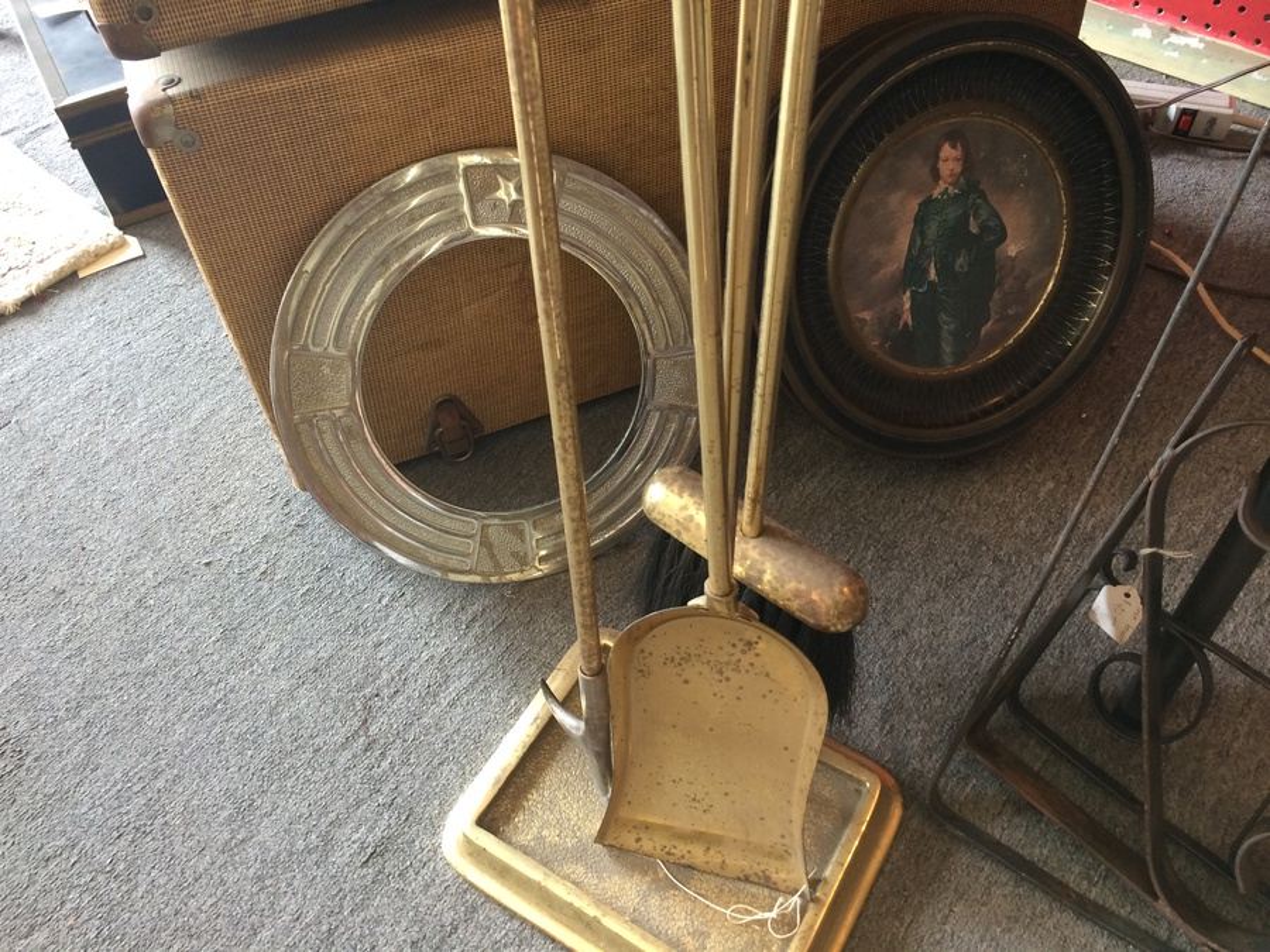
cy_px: 476
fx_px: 1101
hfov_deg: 60.0
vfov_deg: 46.8
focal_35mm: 30
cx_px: 635
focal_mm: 4.12
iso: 80
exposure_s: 1/30
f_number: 2.2
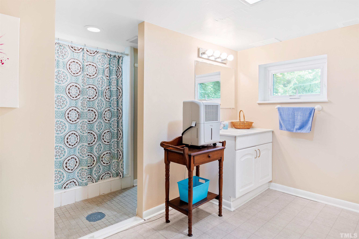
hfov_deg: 85.4
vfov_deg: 63.2
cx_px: 180
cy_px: 120
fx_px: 194
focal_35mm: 20
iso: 100
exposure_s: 1/1.25
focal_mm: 13
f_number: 7.1
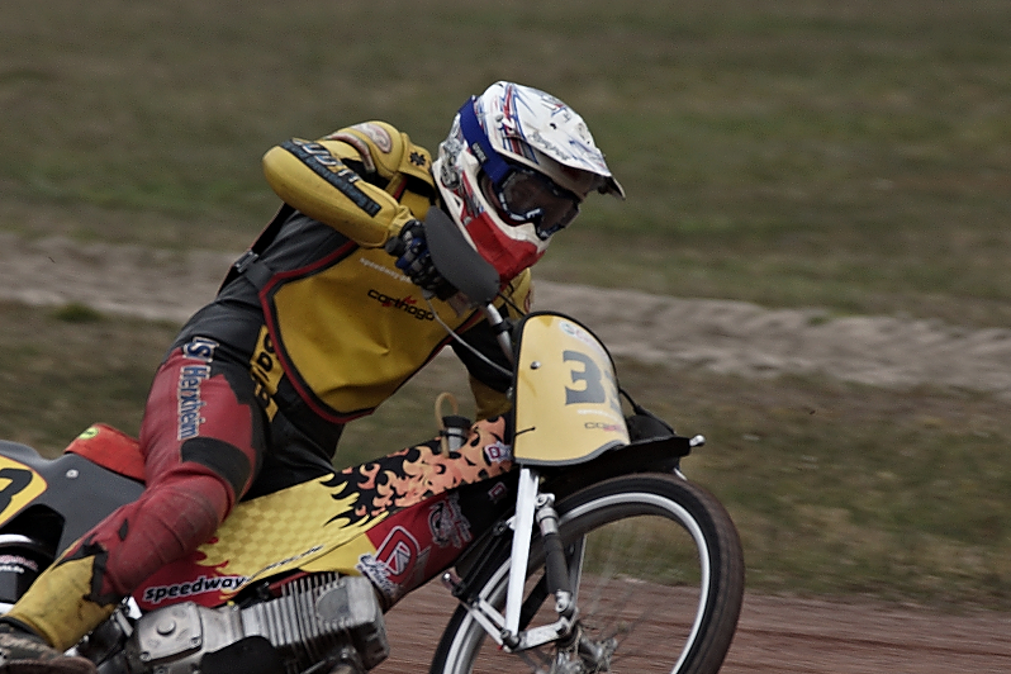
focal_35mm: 677
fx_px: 19011
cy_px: 473
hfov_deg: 3.0
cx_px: 366
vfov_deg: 2.0
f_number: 5.6
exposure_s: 1/500
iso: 200
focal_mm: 300
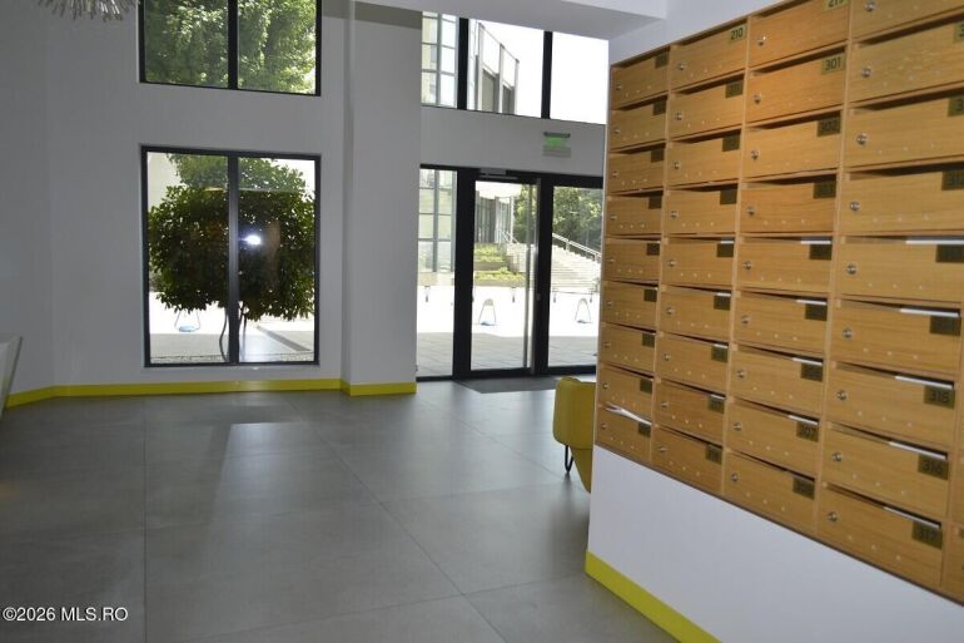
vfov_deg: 47.9
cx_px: 482
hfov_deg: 67.4
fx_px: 723
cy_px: 322
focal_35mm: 27
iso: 125
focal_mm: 18
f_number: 4
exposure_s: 1/125
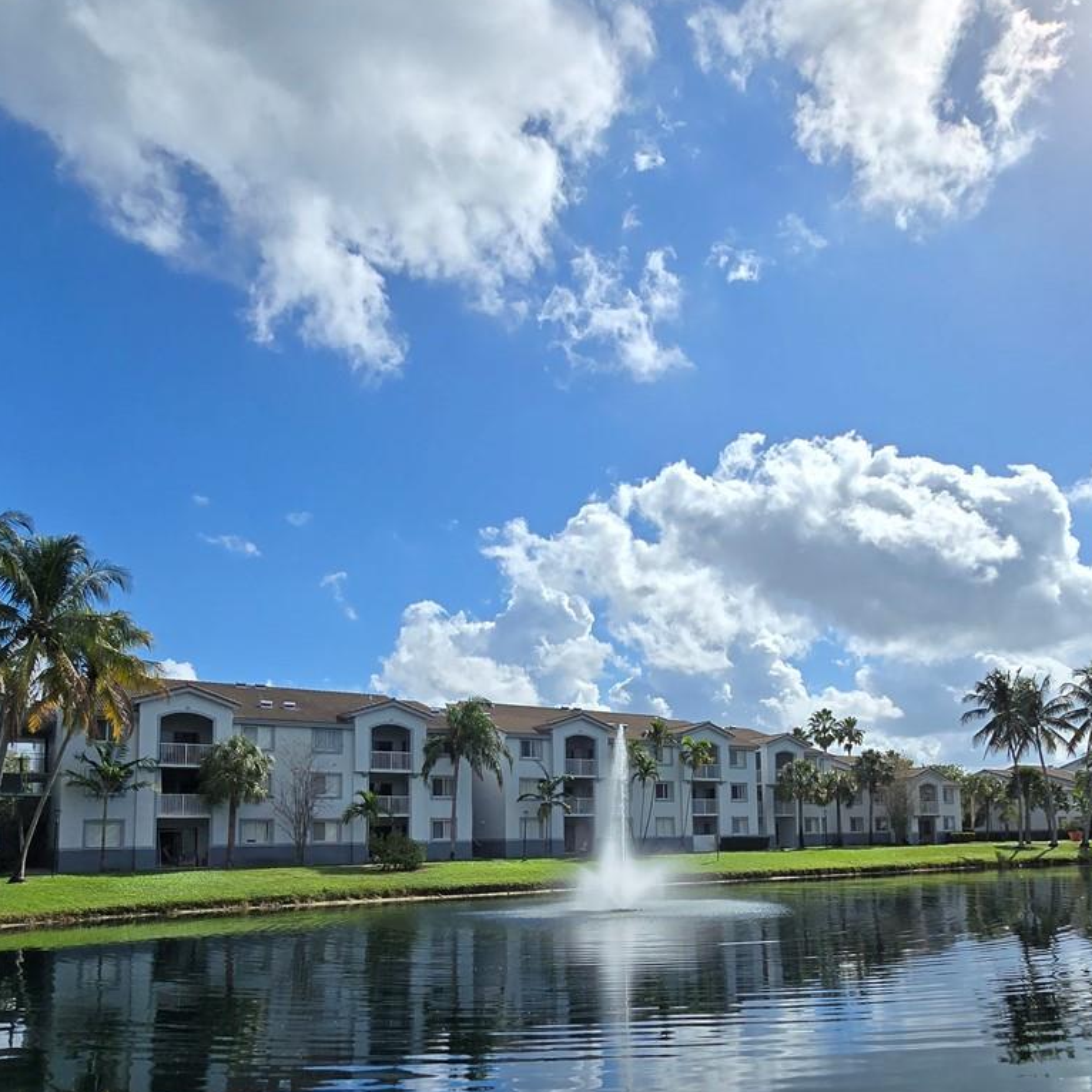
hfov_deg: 64.8
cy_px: 747
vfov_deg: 63.0
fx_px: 857
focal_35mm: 24
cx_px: 610
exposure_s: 1/6766
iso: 50
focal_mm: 2.2
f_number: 2.2
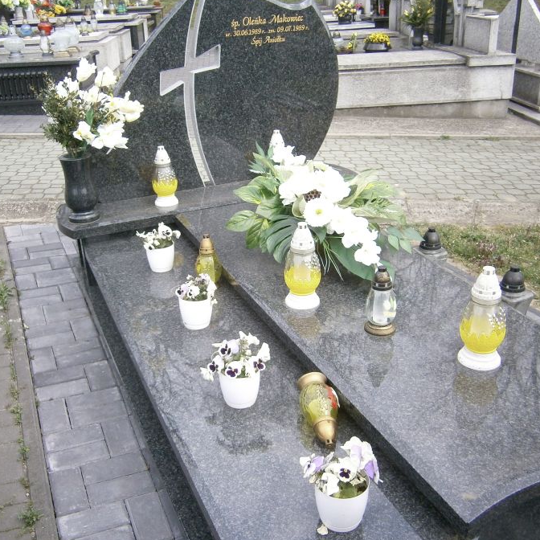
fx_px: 618
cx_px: 235
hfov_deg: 47.1
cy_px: 300
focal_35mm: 35
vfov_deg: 47.1
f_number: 2.8
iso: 80
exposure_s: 1/400
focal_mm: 4.7
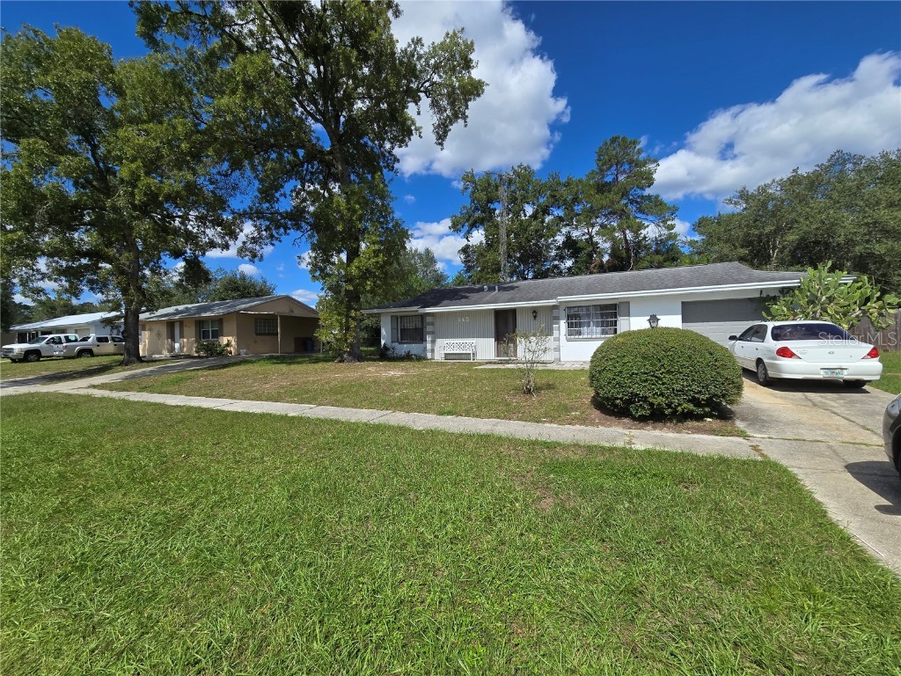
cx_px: 450
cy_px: 338
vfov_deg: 89.9
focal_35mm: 13
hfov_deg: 106.2
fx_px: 338
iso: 50
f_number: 2.2
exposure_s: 1/2897
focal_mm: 2.2
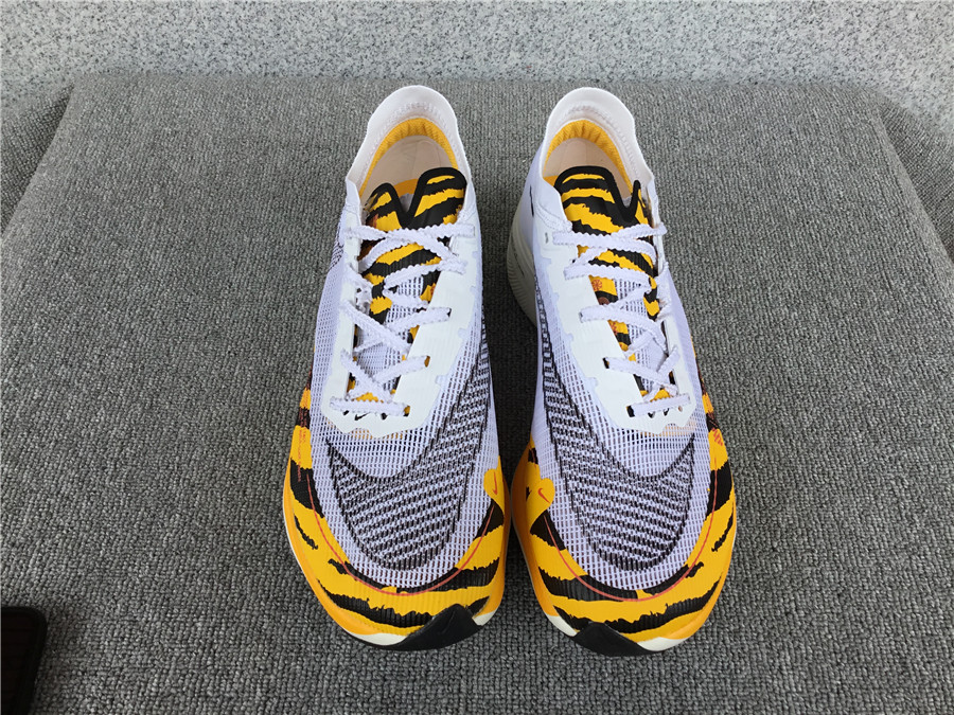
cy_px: 358
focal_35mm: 31
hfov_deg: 58.4
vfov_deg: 45.4
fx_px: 854
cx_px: 477
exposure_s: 1/261
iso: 25
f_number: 2.4
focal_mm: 3.3
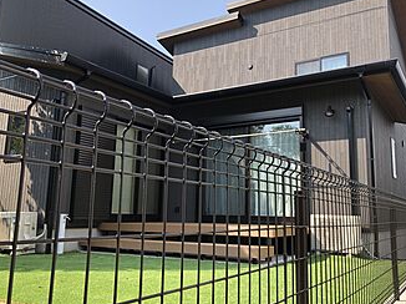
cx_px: 232
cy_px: 148
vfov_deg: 42.9
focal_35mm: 33
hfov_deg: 55.2
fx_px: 387
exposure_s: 1/615
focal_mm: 4
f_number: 1.8
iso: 20
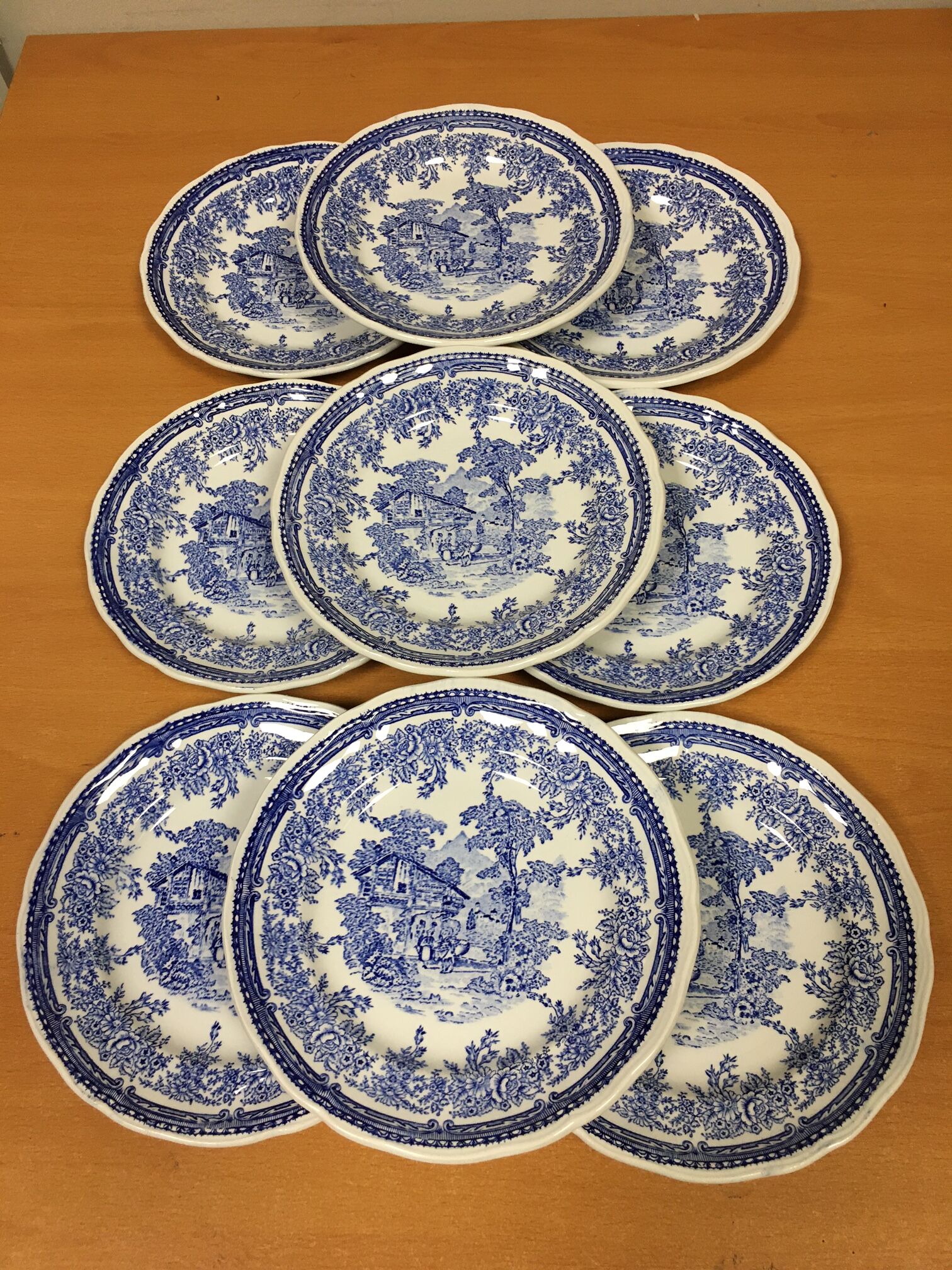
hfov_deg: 48.2
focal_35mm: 29
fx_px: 1063
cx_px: 476
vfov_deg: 61.7
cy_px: 635
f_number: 2.2
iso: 50
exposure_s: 1/33
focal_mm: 4.15
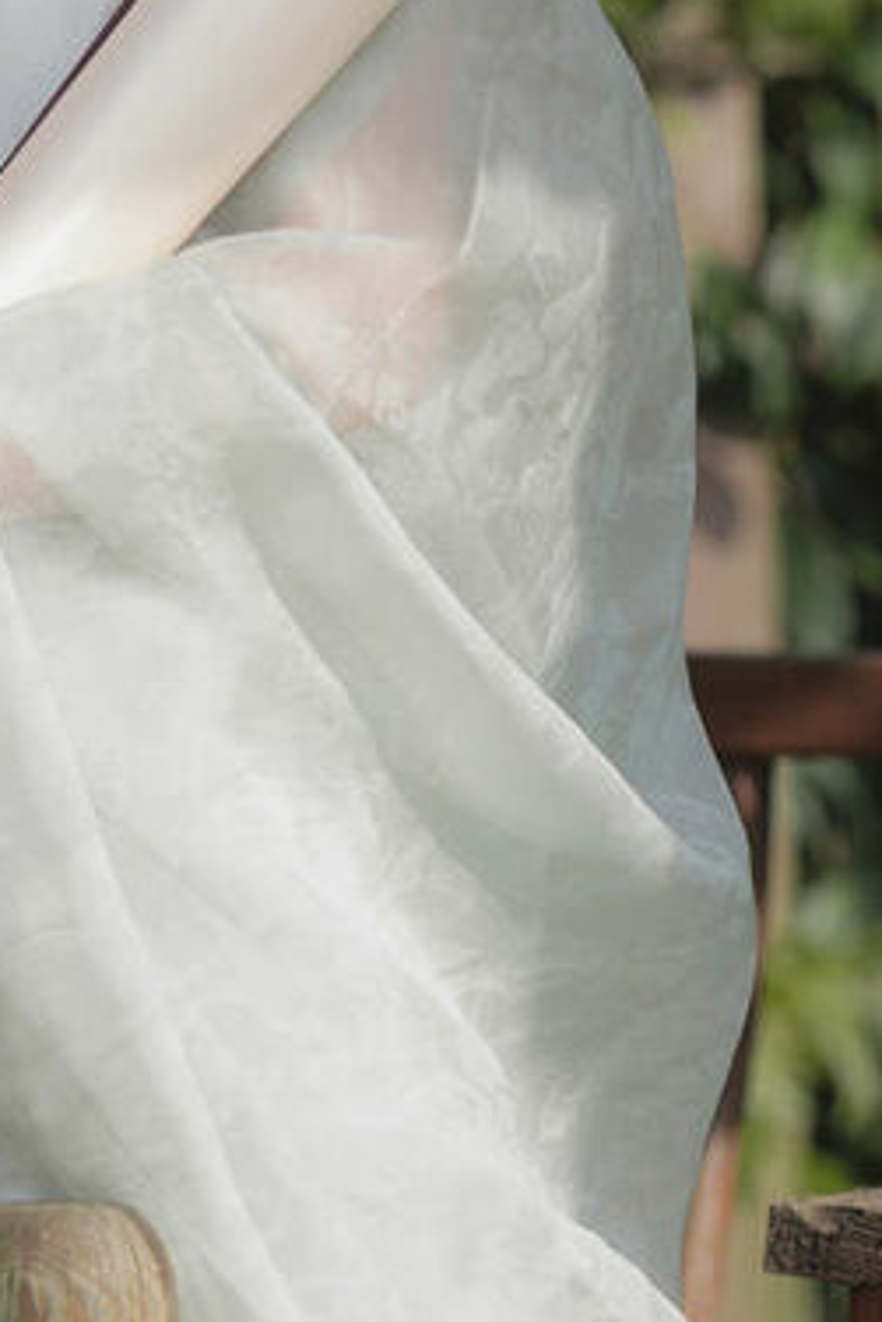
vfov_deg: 4.1
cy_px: 188
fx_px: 18283
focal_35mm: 498
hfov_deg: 2.8
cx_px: 253
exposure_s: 1/400
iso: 100
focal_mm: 120
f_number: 4
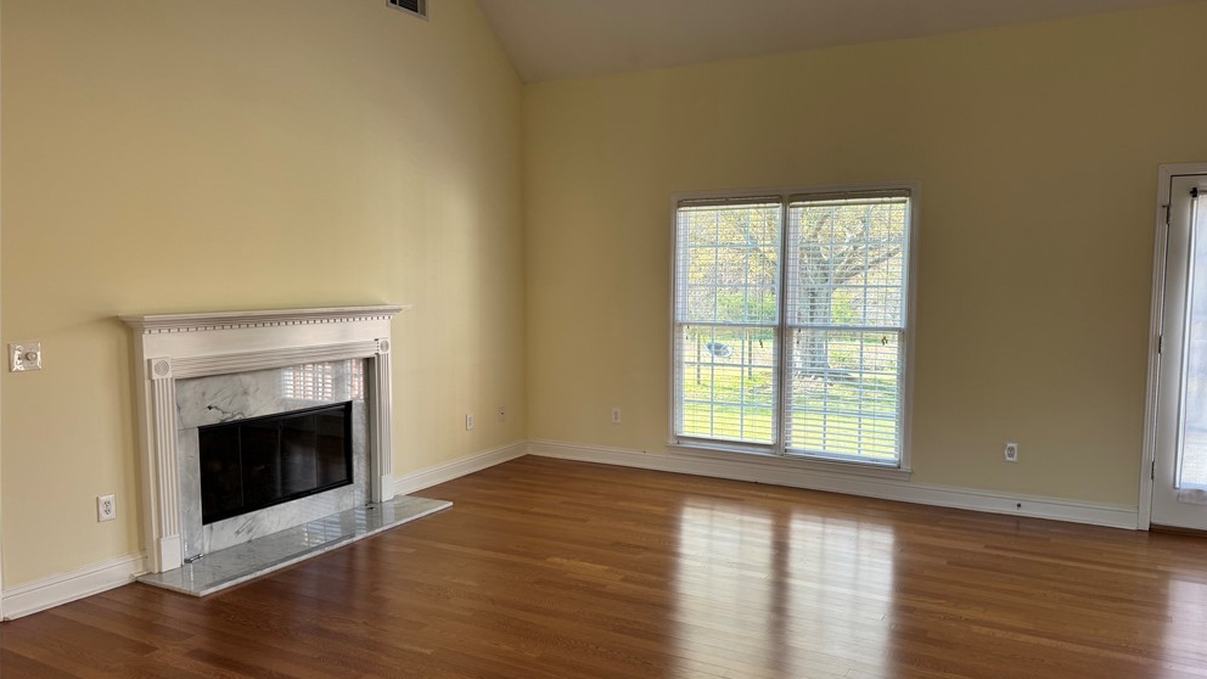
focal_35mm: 27
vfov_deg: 42.9
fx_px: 864
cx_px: 622
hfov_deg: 69.8
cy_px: 357
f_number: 1.78
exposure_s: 1/134
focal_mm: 6.76
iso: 100
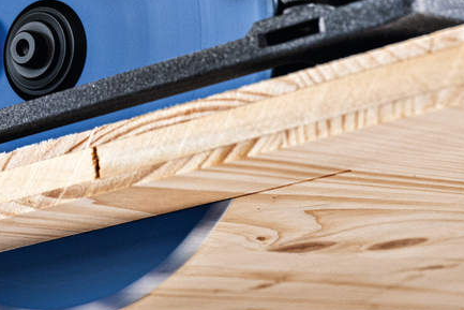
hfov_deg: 13.6
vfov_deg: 9.2
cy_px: -8
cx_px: 45
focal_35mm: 149
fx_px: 1921
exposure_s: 1/60
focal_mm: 43
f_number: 7.1
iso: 500
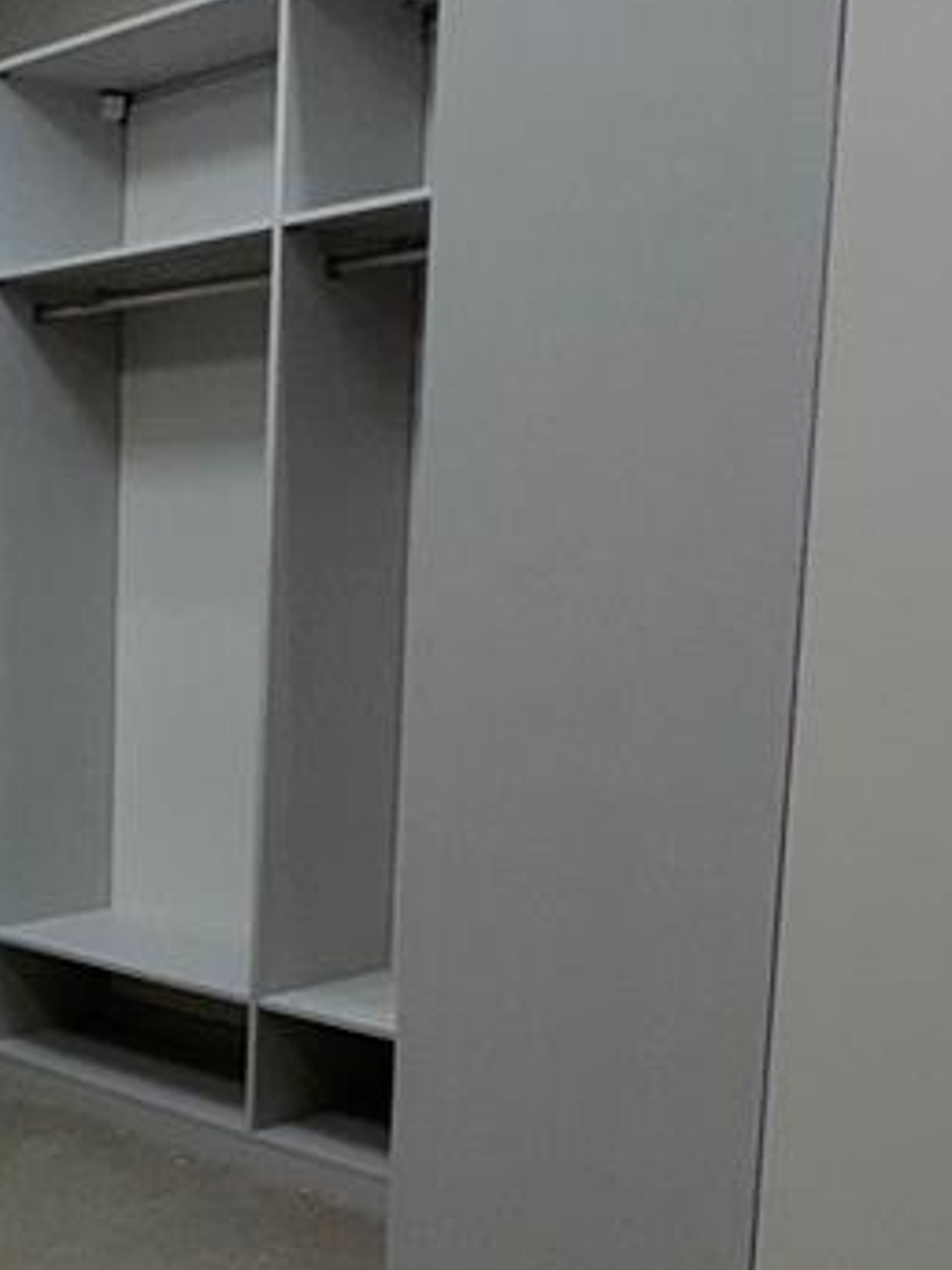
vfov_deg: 38.6
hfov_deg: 24.5
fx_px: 1798
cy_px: 803
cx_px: -385
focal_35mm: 49
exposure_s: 1/120
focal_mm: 2.22
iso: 16
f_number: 2.2
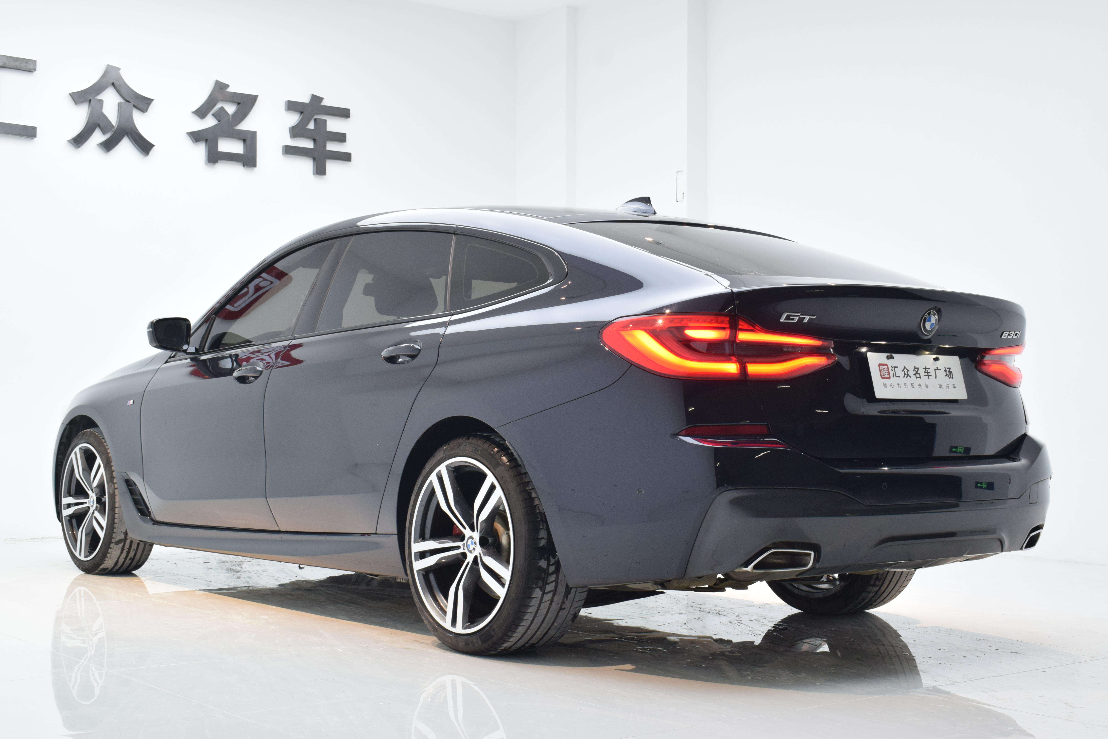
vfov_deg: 26.5
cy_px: 370
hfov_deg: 38.9
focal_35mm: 51
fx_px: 1570
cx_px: 554
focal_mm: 34
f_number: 9
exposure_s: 1/40
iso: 1000
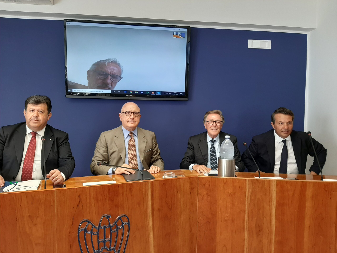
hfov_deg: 67.3
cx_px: 168
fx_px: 253
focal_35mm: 26
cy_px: 126
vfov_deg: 53.1
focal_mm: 3.93
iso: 50
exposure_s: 1/50
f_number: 1.7
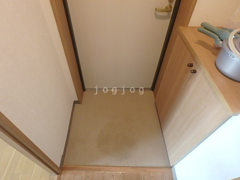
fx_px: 146
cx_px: 120
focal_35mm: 21
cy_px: 90
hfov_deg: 79.0
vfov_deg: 63.4
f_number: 3.5
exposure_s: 1/20
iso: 800
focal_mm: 3.7
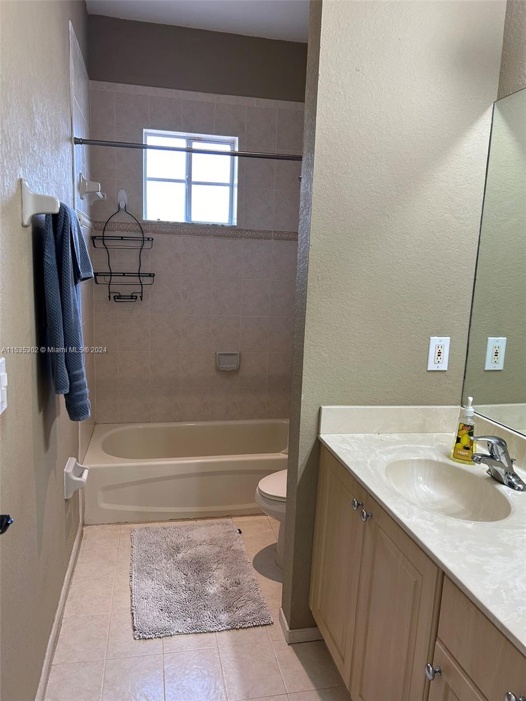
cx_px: 263
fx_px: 527
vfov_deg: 67.3
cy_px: 350
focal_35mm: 26
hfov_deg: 53.1
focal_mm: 5.7
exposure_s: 1/120
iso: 100
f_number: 1.5
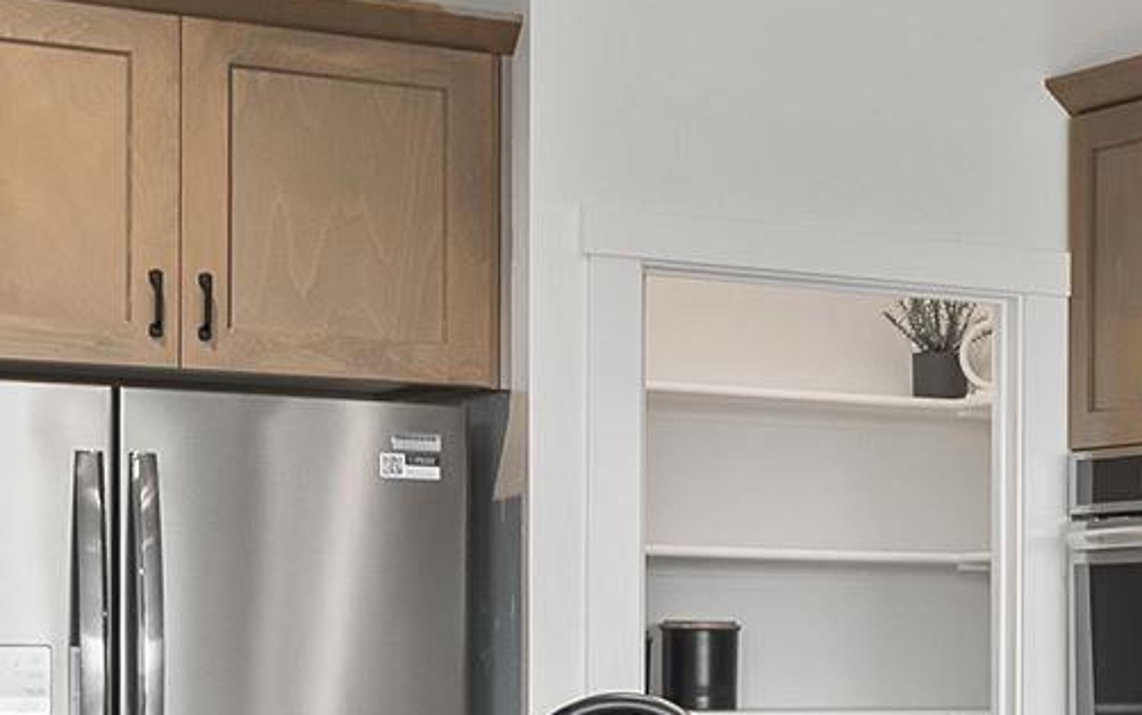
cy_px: 833
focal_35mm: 106
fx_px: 3300
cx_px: 2293
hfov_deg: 15.6
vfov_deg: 12.1
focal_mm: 17
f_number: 6.3
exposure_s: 1/3
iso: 320
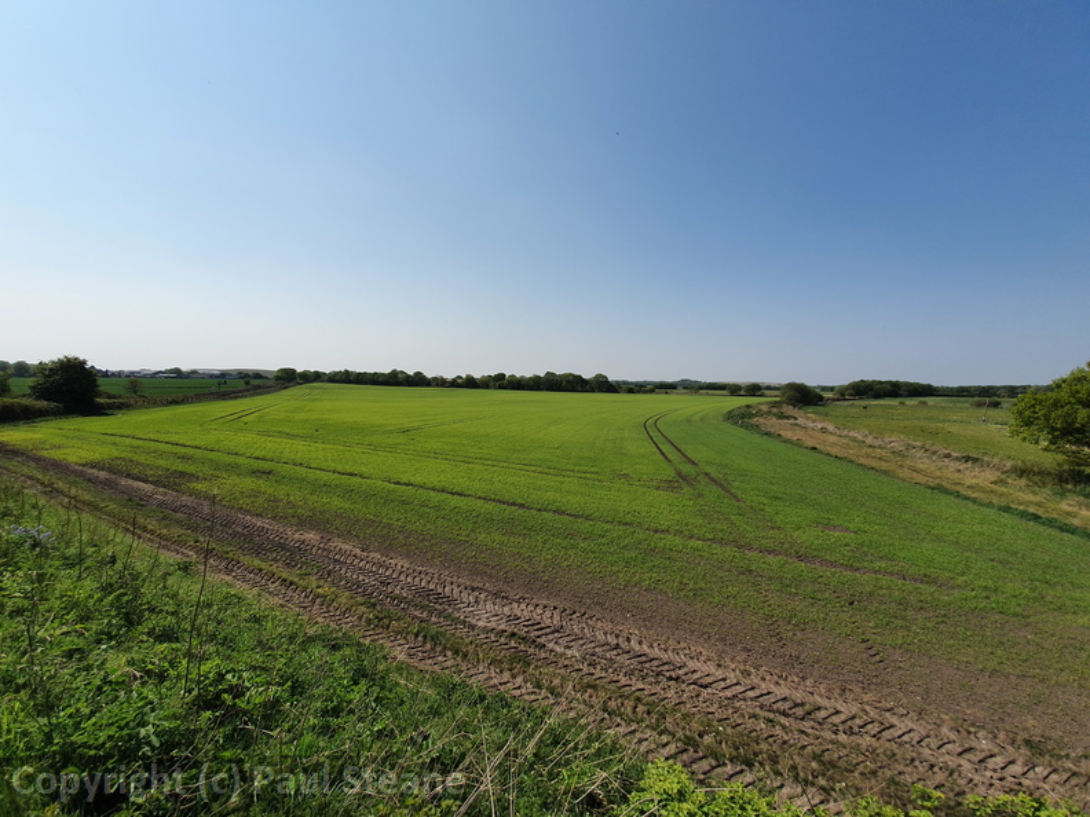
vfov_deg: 89.9
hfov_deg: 106.2
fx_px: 409
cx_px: 545
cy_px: 408
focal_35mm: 13
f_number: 2.2
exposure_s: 1/1964
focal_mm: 1.8
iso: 50
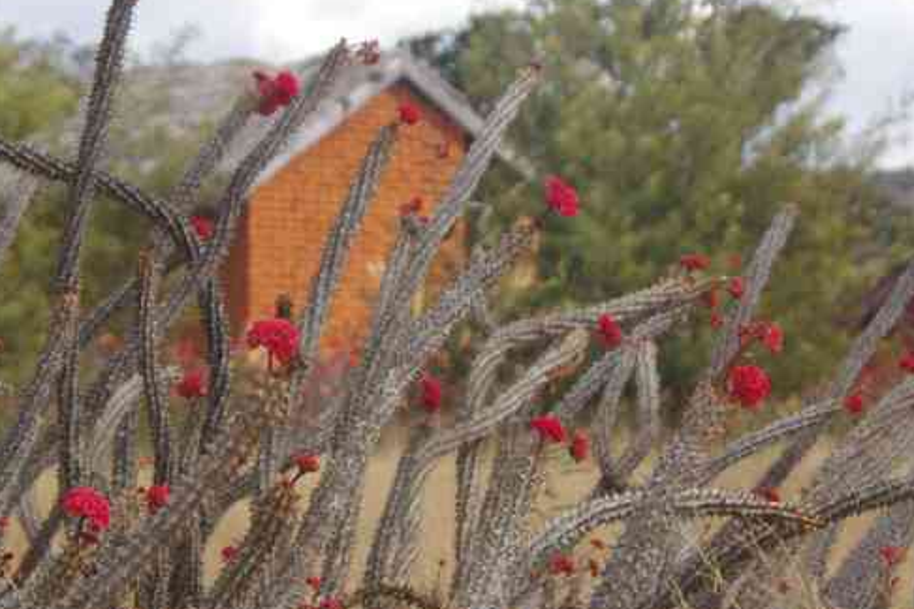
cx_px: 236
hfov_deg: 11.5
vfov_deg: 7.7
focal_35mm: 179
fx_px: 4544
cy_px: 361
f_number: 8
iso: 200
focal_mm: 57.5
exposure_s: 1/100
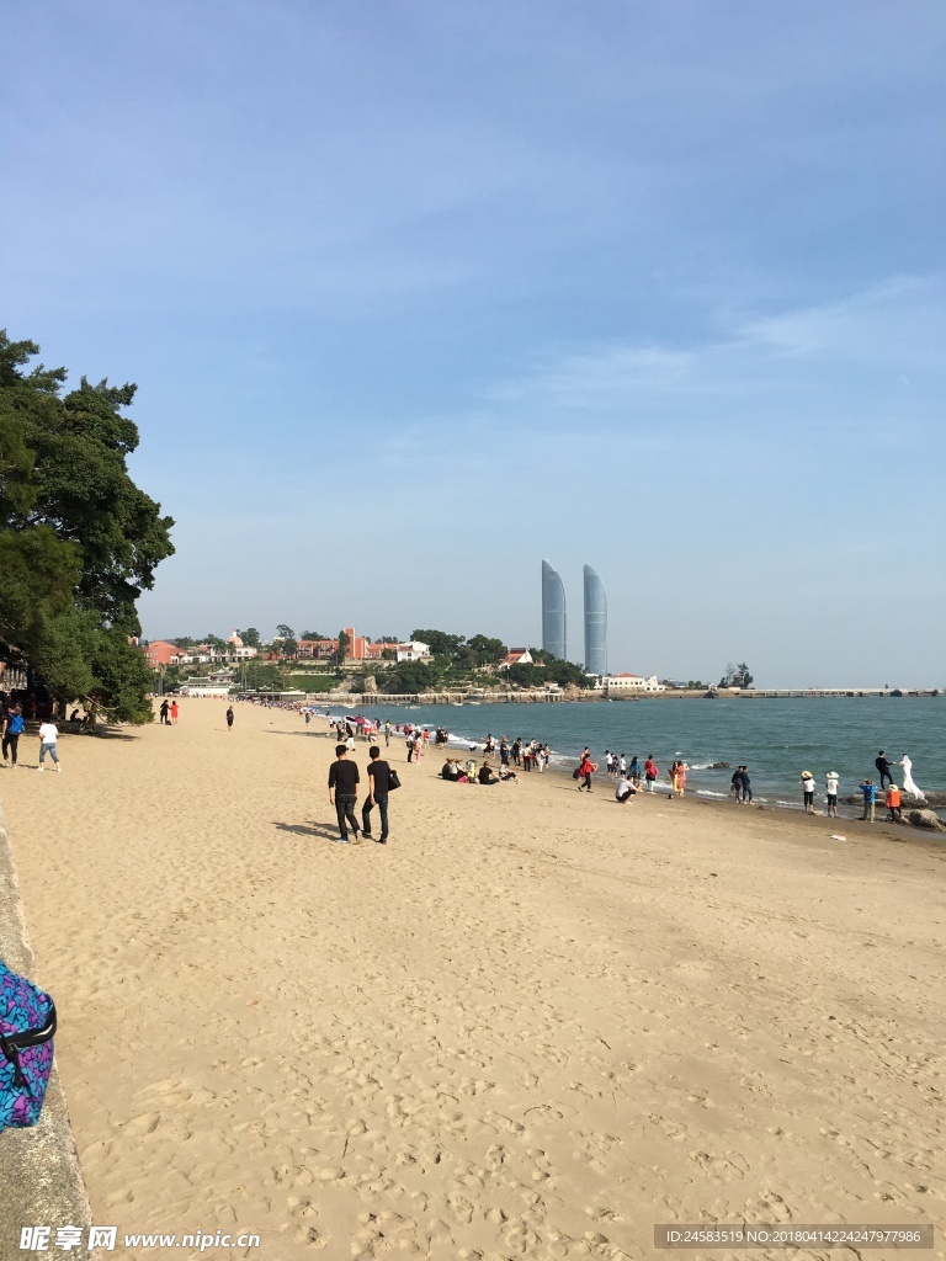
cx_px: 473
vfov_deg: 61.7
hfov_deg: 48.2
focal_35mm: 29
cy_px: 630
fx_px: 1057
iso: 25
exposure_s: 1/1876
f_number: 2.2
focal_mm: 4.15
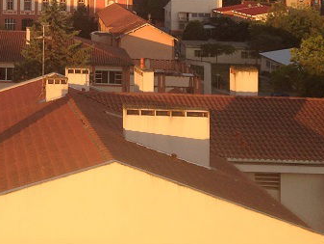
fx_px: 899
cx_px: -32
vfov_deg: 14.8
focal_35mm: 96
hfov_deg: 19.6
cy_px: -66
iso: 50
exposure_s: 1/126
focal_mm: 4.12
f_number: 2.4
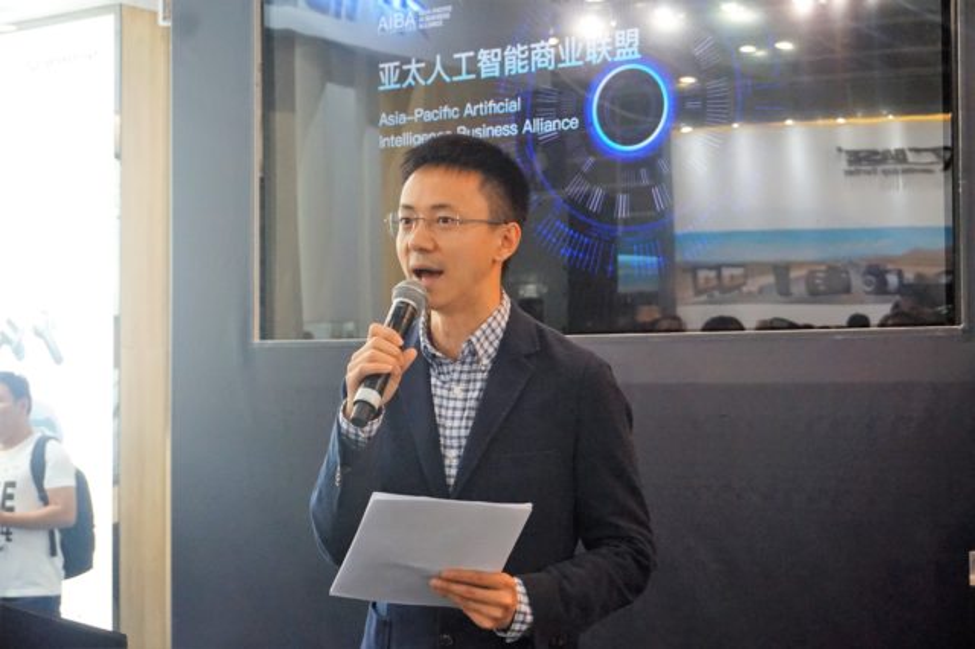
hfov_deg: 32.6
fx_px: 1665
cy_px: 324
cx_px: 488
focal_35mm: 62
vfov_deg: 22.1
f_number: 5.6
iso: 3200
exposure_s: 1/125
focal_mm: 41
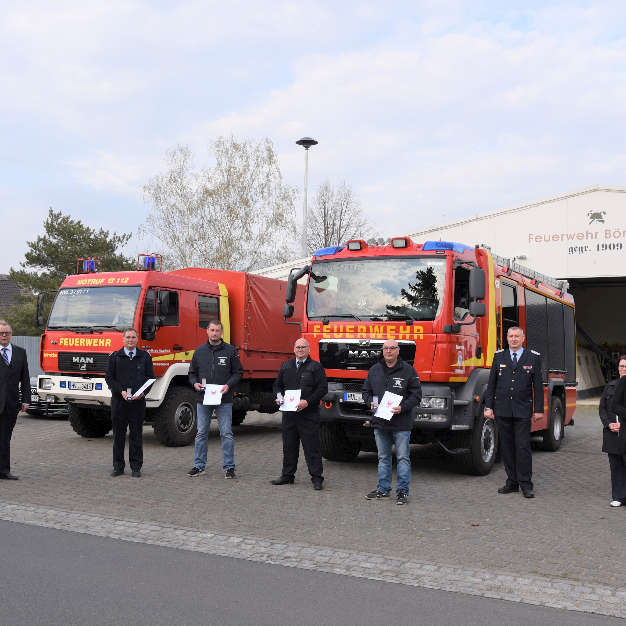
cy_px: 312
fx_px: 798
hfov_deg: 42.8
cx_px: 283
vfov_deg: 42.8
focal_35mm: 39
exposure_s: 1/250
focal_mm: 30
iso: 200
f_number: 8
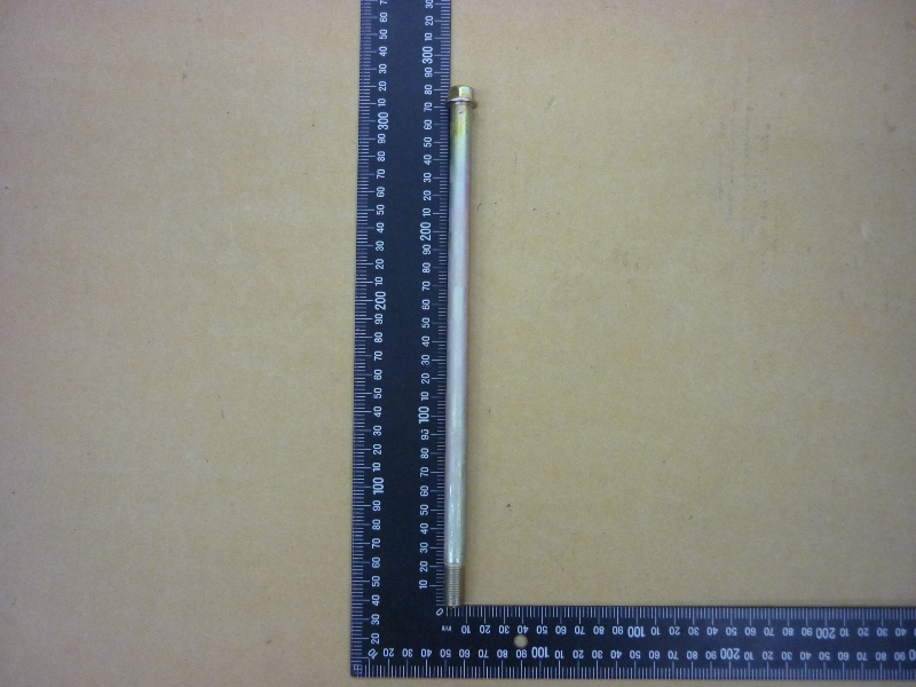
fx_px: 873
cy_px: 344
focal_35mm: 33
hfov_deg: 55.4
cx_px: 458
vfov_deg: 42.9
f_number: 2.8
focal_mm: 5.5
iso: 400
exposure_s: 1/25
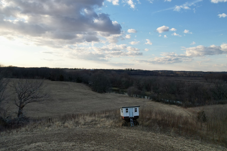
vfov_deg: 42.3
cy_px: 71
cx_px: 93
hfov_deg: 59.9
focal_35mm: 31
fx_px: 195
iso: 100
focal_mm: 8.38
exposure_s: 1/125
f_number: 2.8
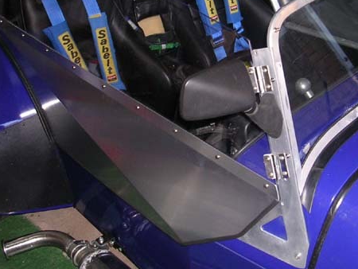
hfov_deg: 35.0
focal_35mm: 54
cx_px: 251
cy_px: 91
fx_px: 559
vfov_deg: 26.9
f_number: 2.8
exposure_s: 1/60.1
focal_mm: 5.8
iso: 81
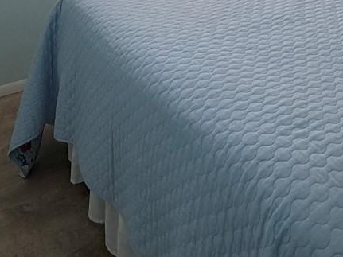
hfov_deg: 36.8
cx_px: 183
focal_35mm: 52
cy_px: -155
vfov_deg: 21.9
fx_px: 515
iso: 160
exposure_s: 1/120
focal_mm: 2.22
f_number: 2.2
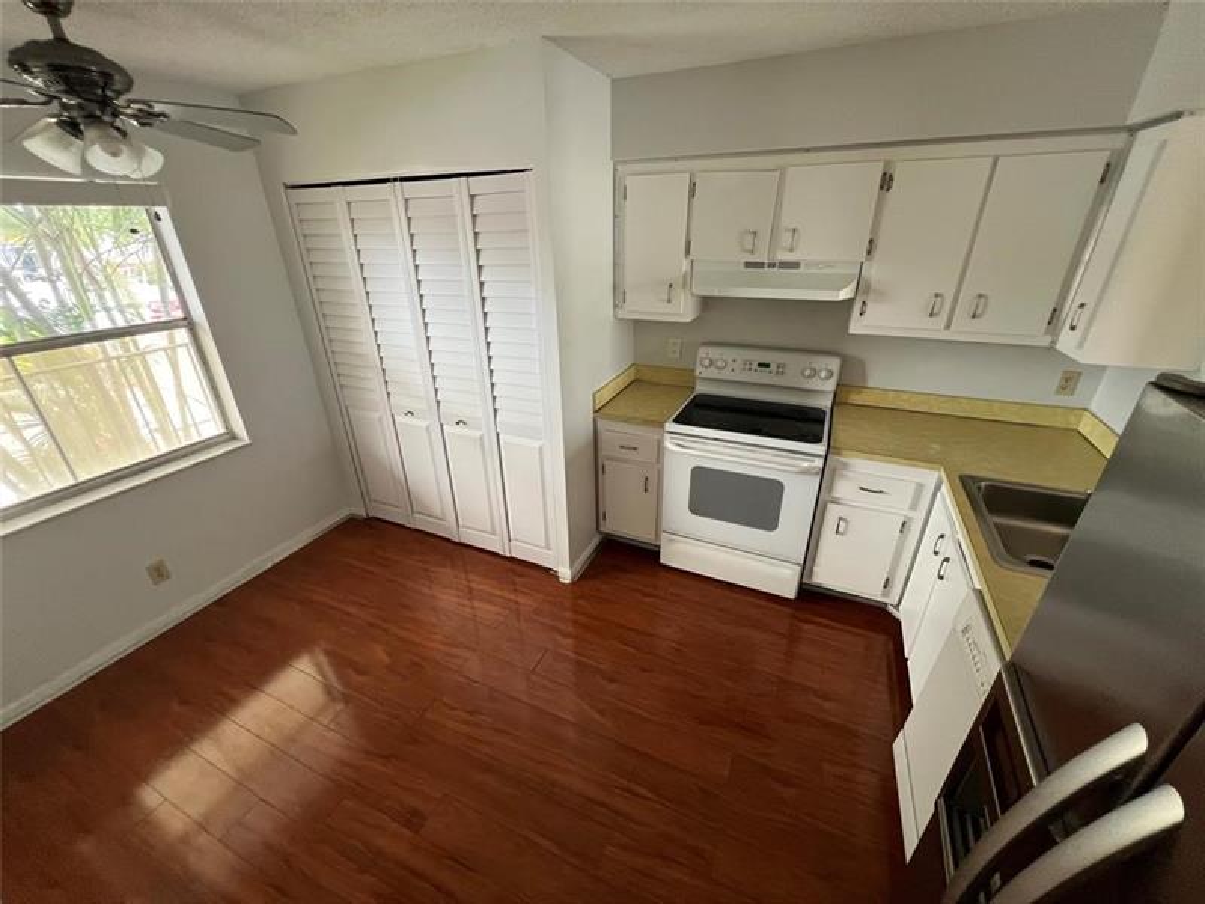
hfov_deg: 106.2
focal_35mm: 13
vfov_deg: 89.9
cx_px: 602
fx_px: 453
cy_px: 452
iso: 250
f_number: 1.8
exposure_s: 1/86
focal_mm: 1.57
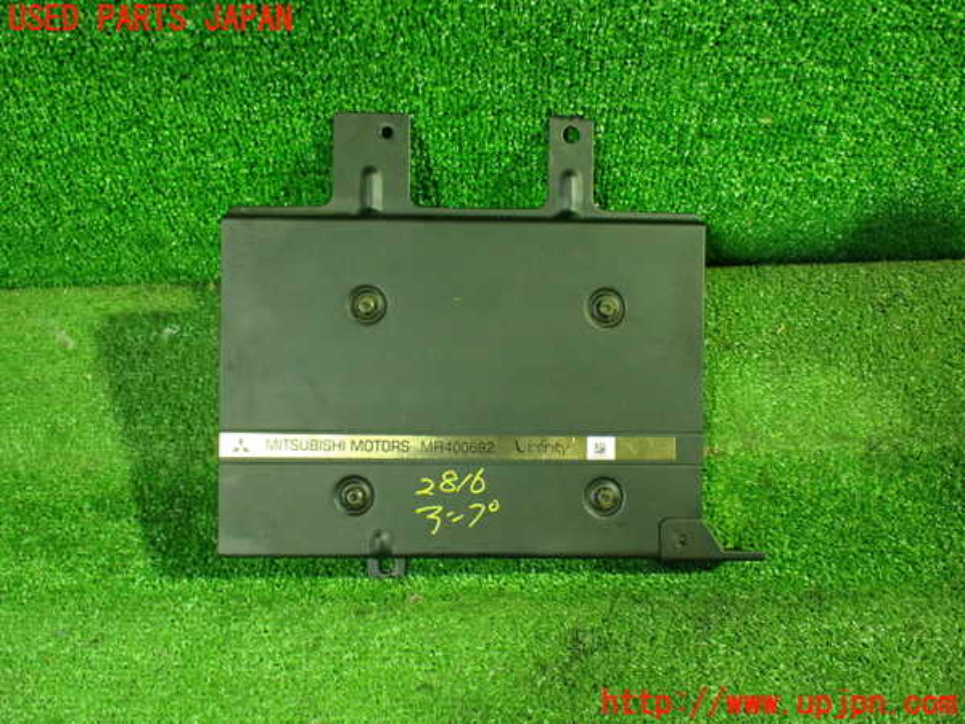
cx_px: 482
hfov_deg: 60.0
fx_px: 836
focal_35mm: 30
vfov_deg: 46.8
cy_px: 362
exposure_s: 1/30
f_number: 2.3
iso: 1000
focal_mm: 5.4
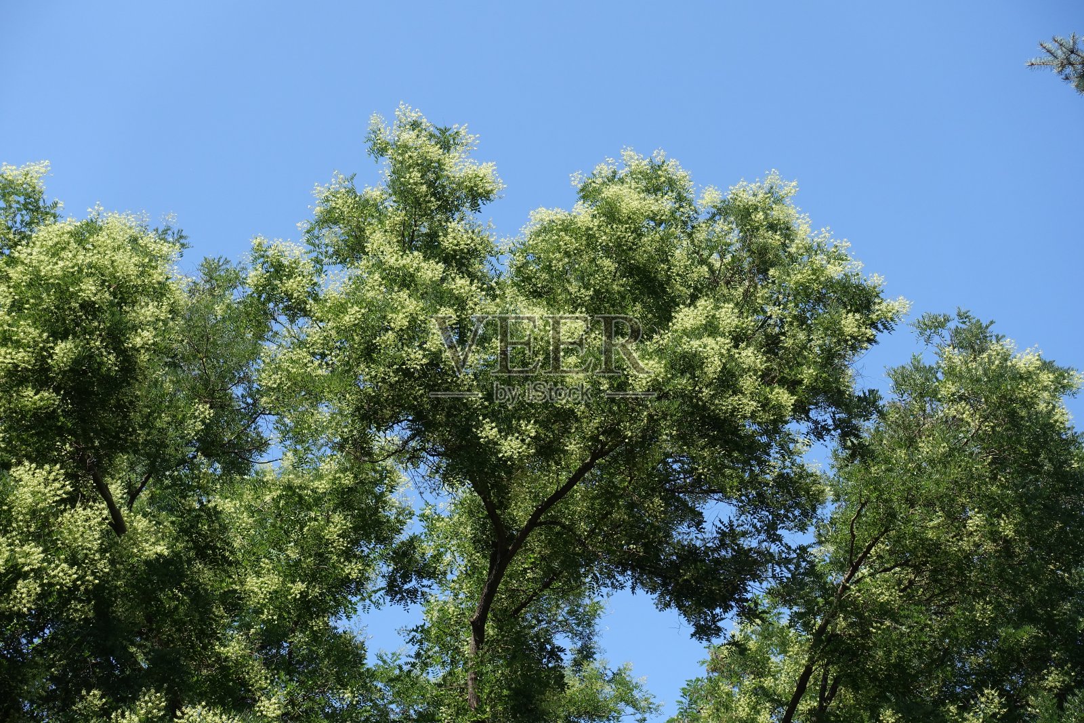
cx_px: 542
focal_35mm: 67
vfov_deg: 20.3
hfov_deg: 30.1
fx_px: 2017
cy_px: 362
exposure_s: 1/320
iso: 125
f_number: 5.6
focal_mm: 24.47
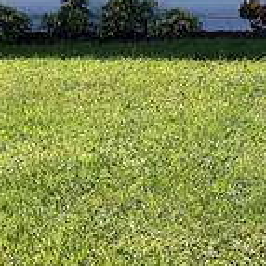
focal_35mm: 92
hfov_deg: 17.2
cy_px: -82
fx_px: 800
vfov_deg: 17.7
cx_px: 387
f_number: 1.8
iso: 16
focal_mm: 3
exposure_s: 1/1730
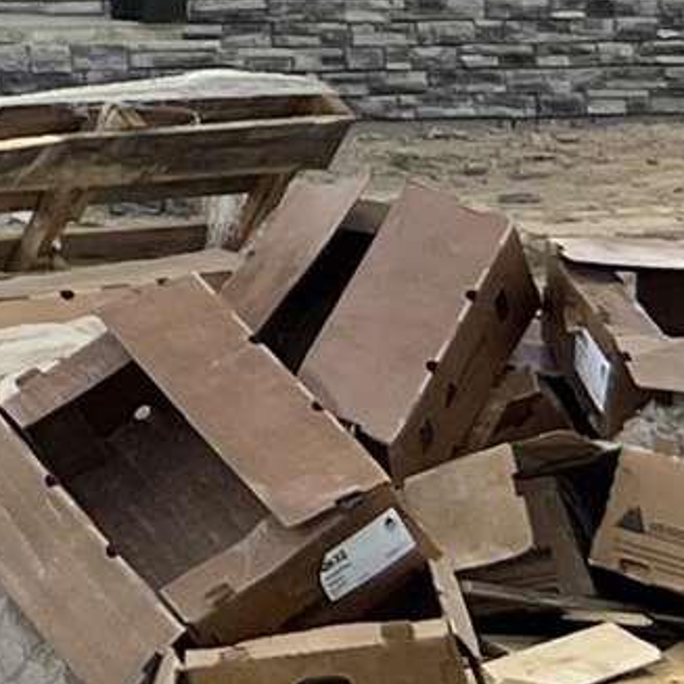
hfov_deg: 6.8
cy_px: -663
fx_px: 4829
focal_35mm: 216
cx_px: -1753
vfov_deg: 7.8
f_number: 1.5
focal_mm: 5.7
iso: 50
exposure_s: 1/5319
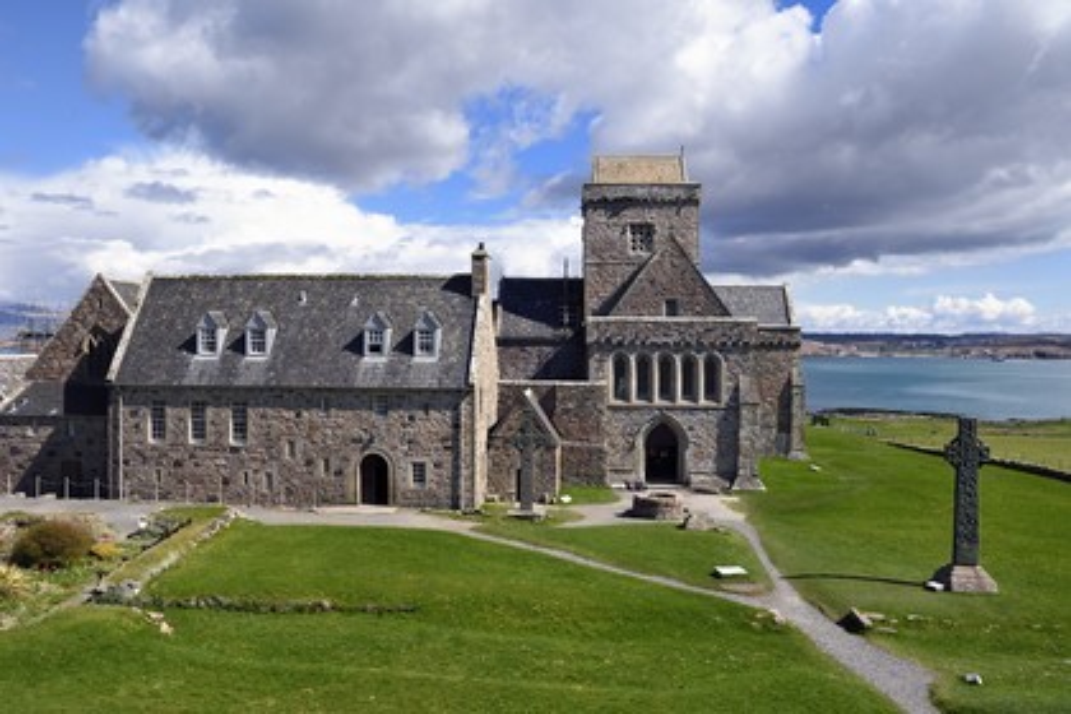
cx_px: 536
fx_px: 863
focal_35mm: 29
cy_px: 357
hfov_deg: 63.7
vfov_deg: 45.0
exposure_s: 1/320
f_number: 13
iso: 200
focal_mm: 29
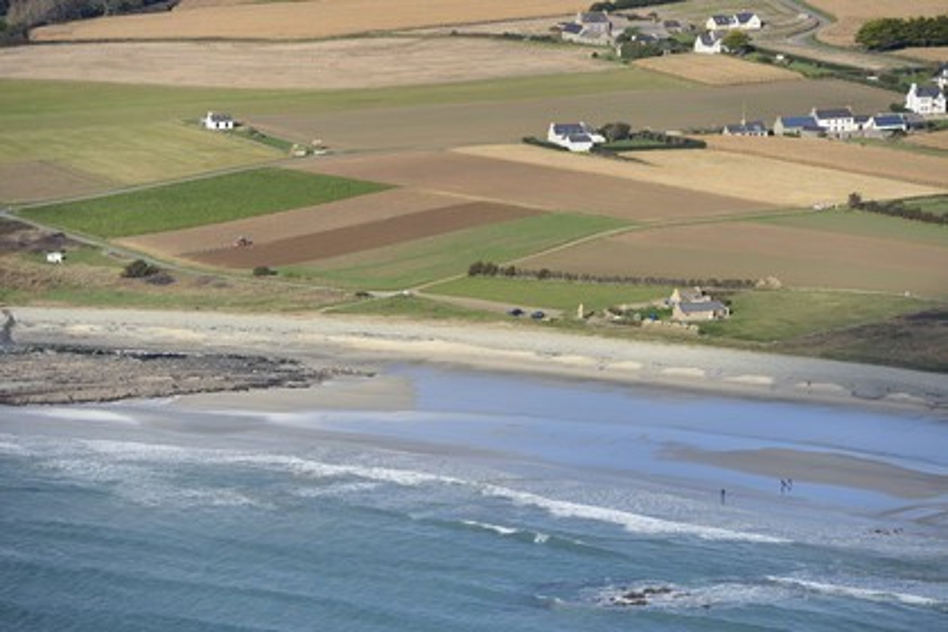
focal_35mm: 200
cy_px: 316
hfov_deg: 10.3
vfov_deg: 6.9
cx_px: 474
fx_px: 5266
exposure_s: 1/1250
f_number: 7.1
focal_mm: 200
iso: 400
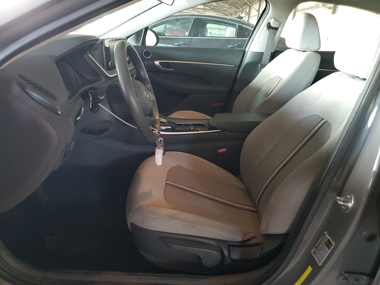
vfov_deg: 53.1
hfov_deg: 67.3
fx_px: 285
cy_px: 142
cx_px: 190
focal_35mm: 26
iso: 380
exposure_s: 1/60.2
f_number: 1.5
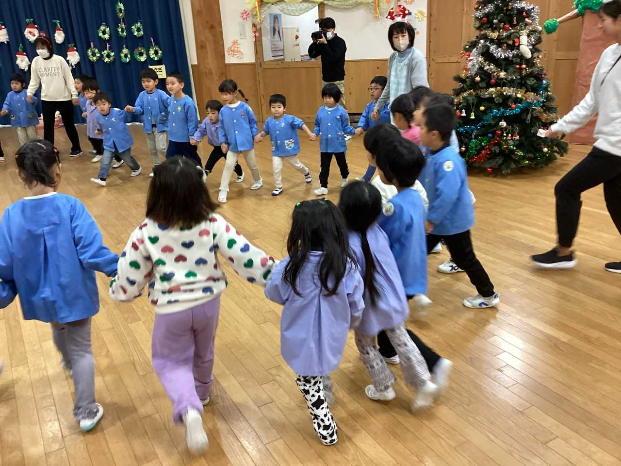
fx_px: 556
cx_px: 310
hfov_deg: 58.4
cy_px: 233
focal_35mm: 31
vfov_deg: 45.4
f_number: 2.4
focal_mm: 3.3
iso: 200
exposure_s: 1/50
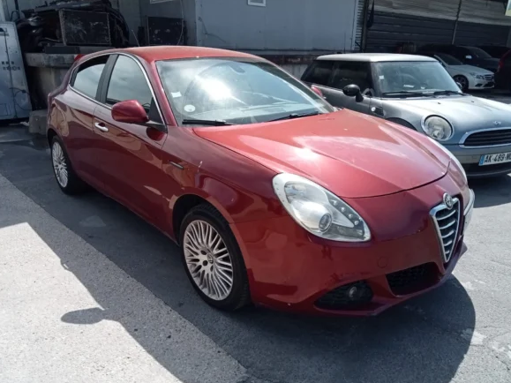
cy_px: 196
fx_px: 428
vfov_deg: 48.2
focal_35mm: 29
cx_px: 254
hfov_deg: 61.7
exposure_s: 1/895
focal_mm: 3.46
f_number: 2.2
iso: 100
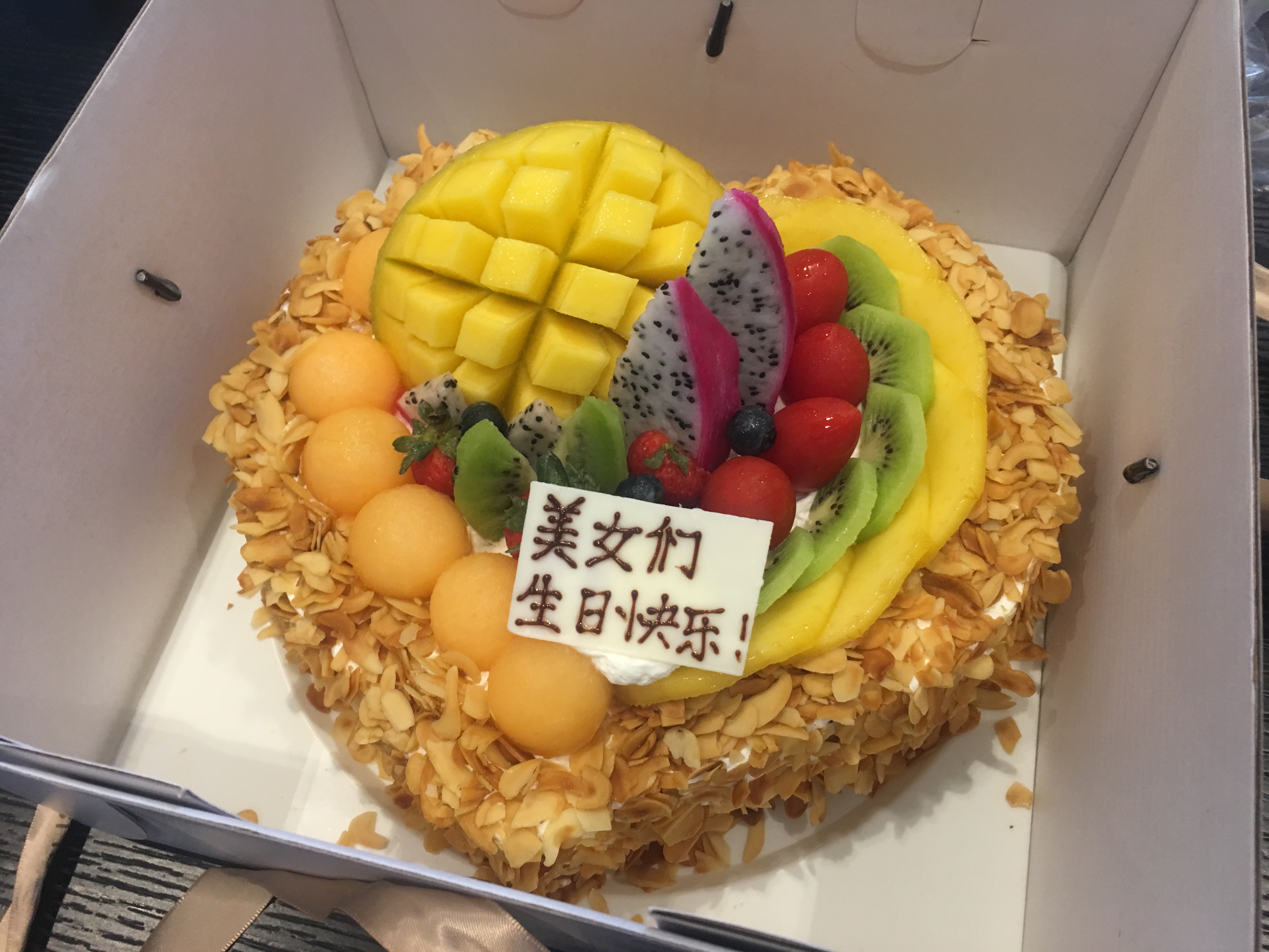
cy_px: 476
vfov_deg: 48.2
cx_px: 634
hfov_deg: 61.7
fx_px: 1063
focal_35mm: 29
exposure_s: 1/17
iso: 64
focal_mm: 4.15
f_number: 2.2
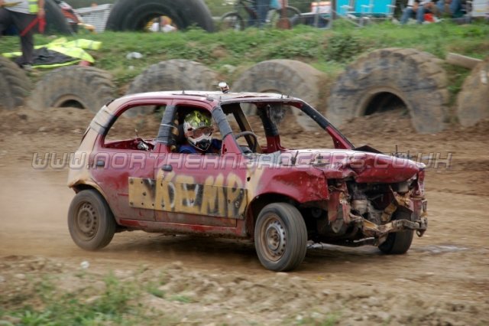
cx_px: 244
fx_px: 2362
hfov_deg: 11.8
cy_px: 163
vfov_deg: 7.9
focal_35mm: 174
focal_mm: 116
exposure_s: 1/320
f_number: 6
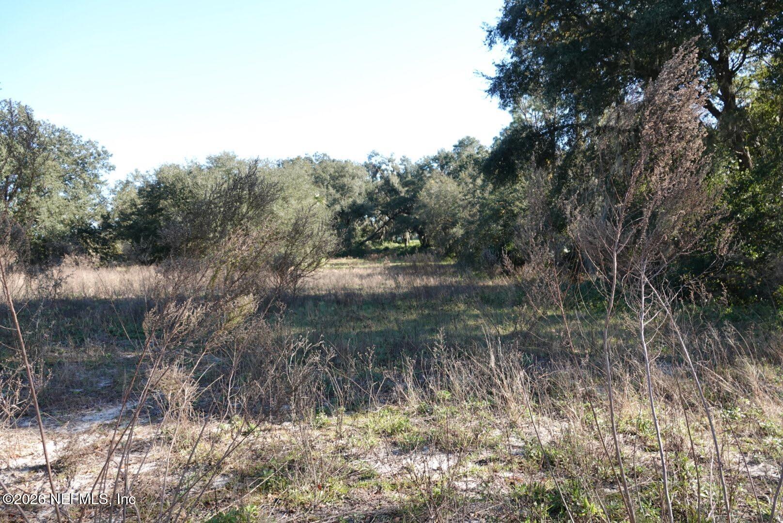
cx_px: 392
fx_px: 522
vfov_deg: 53.2
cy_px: 262
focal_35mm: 24
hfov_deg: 73.7
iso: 100
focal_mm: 8.8
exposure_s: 1/250
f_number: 2.8
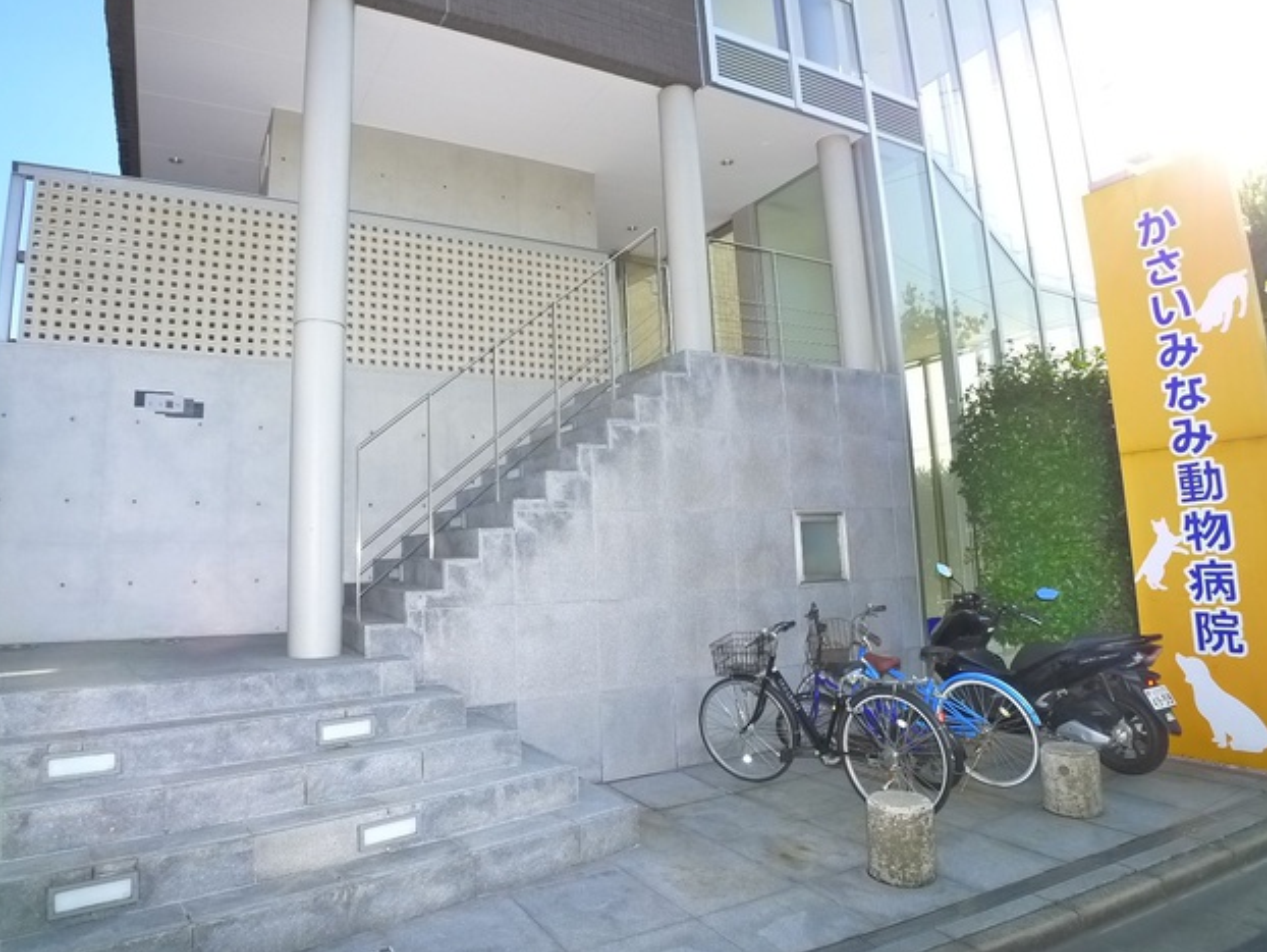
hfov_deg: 65.1
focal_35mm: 27
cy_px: 437
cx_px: 558
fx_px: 989
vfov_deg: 51.3
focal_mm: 5.1
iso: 400
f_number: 2.8
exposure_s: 1/500
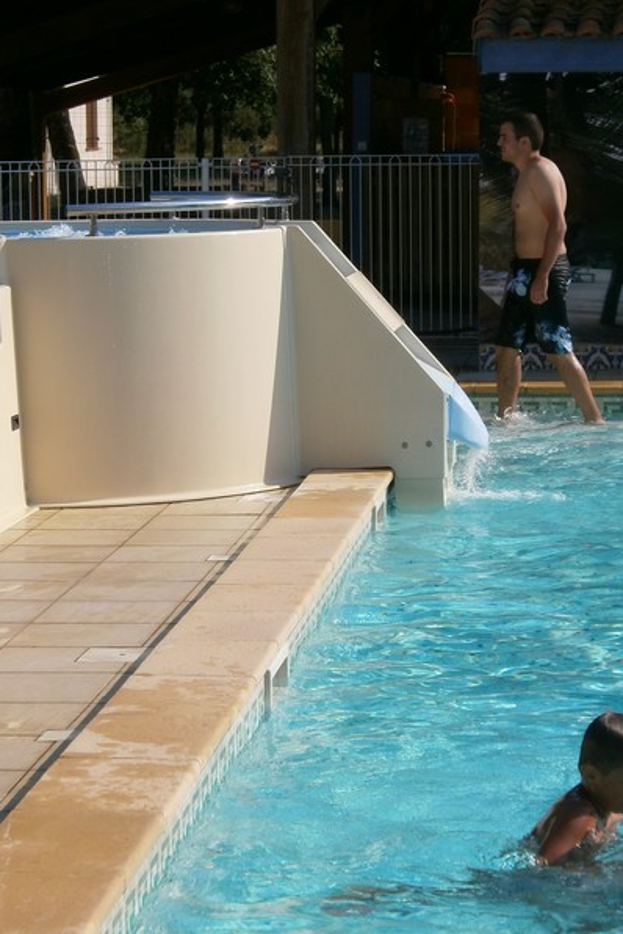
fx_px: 2751
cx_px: 374
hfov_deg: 12.9
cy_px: 466
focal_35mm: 106
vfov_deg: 19.3
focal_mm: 13.4
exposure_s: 1/640
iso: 100
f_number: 5.2
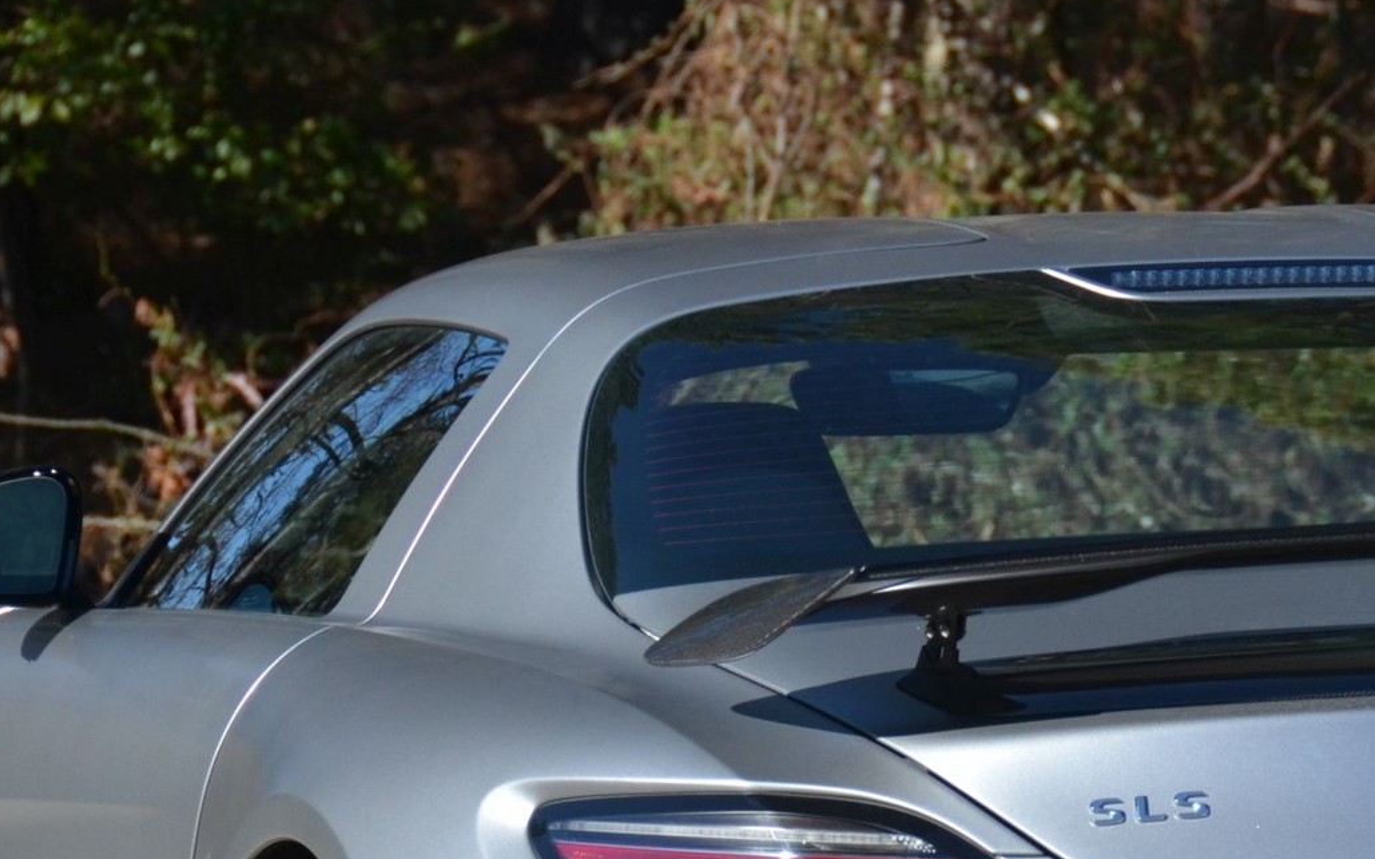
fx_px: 20834
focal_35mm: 556
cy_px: 759
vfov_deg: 2.4
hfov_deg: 3.8
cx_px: 1017
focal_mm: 150
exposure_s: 1/1600
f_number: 5.6
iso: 400
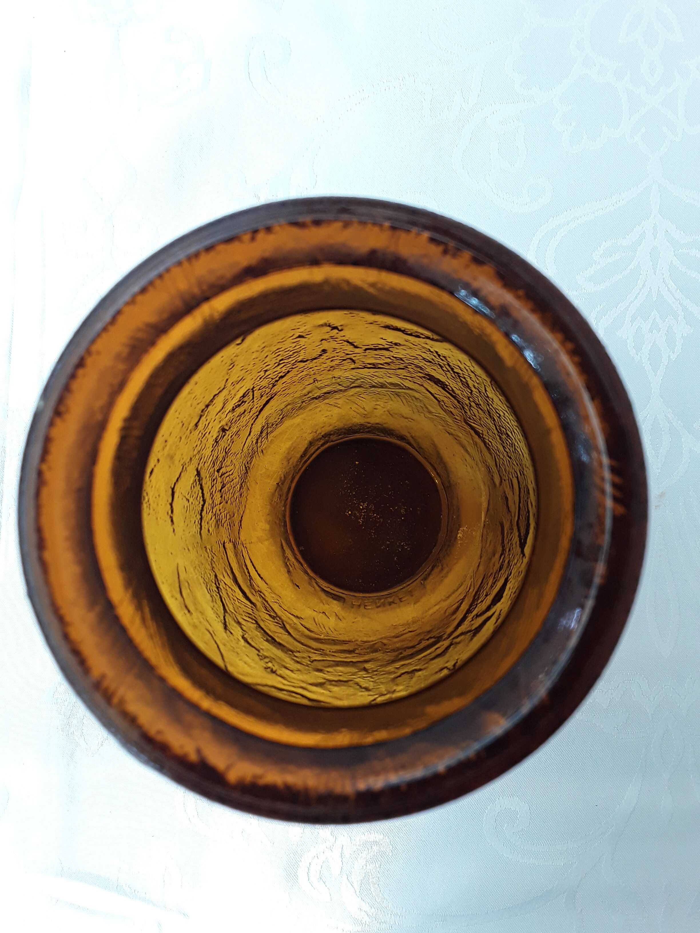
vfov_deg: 65.3
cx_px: 350
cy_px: 466
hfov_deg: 51.4
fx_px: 728
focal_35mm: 27
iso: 50
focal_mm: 2.91
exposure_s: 1/50
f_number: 1.9
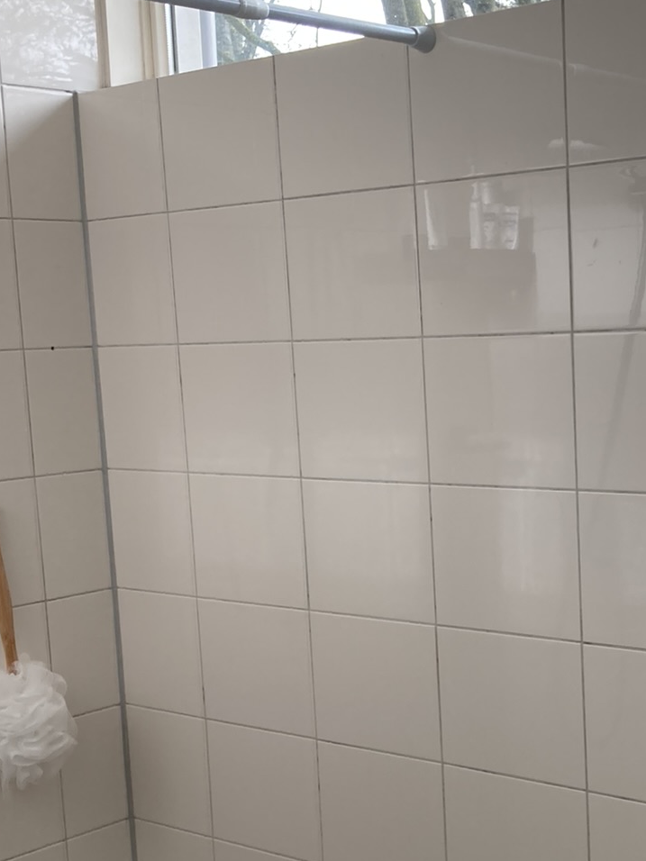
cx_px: 520
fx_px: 1493
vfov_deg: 31.9
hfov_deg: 24.0
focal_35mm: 60
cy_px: 576
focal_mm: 3.99
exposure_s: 1/121
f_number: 1.8
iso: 40
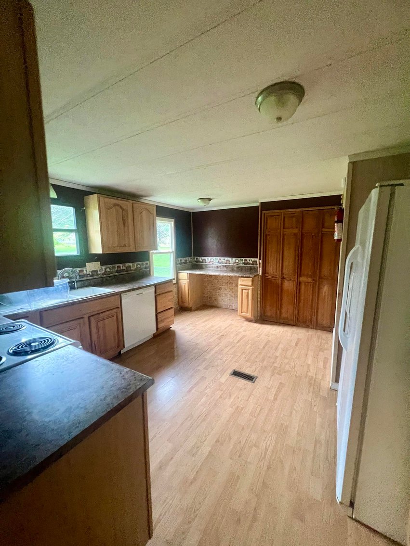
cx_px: 205
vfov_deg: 106.2
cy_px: 273
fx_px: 205
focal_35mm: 13
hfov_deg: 89.9
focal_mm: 1.57
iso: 500
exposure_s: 1/60
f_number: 1.8
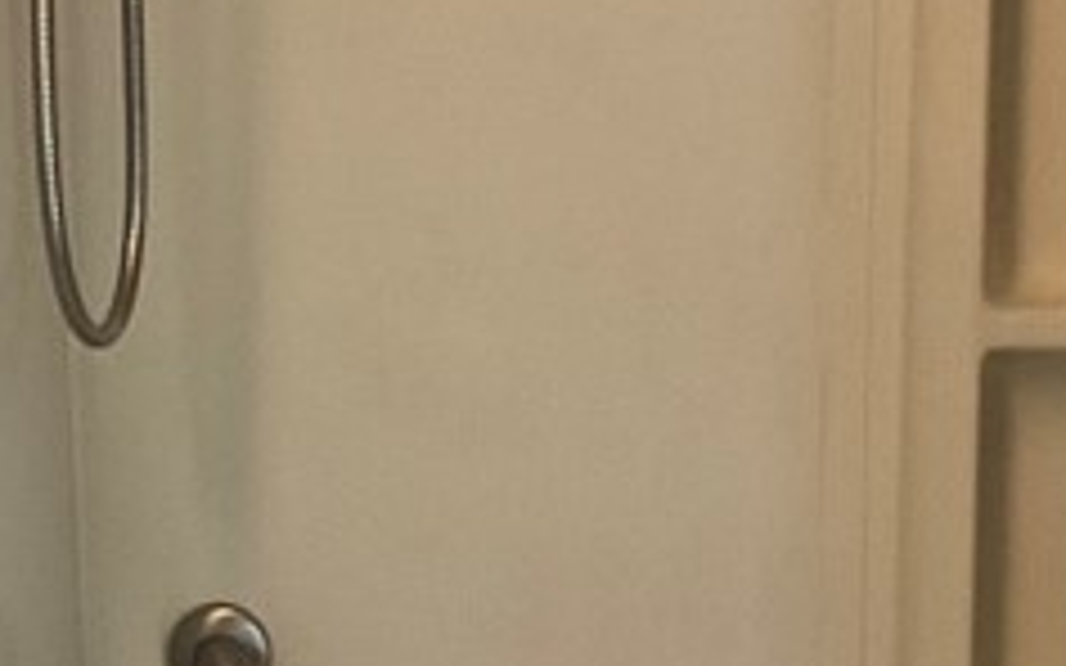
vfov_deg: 9.7
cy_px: 734
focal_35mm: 133
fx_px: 3863
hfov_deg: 15.7
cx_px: 342
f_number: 1.8
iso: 125
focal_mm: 3
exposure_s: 1/60
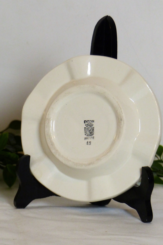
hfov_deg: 6.1
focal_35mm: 227
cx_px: 90
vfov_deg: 9.1
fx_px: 1541
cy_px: 122
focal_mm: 35.6
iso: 250
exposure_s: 1/80
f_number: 2.8
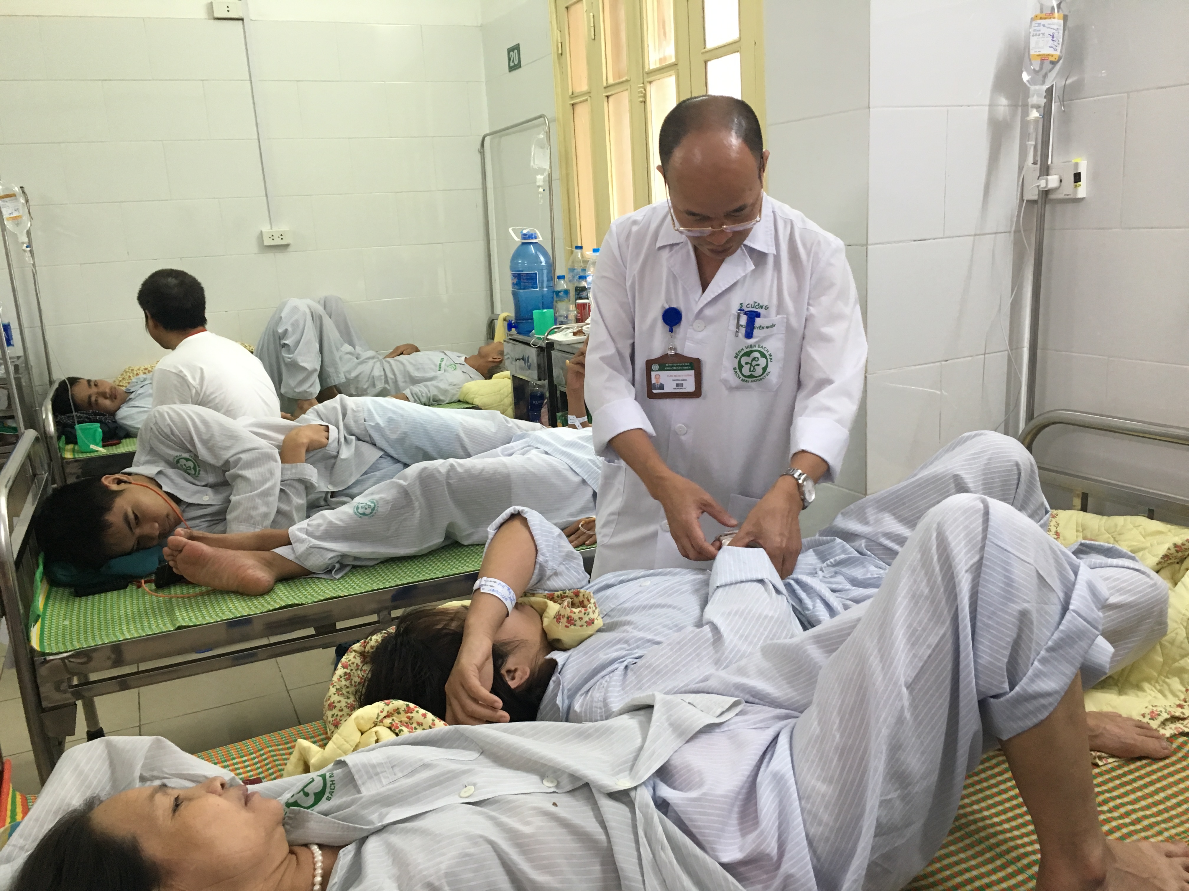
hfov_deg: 61.7
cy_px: 446
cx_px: 594
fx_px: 996
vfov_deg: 48.2
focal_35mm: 29
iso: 125
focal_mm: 4.15
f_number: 2.2
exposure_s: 1/33
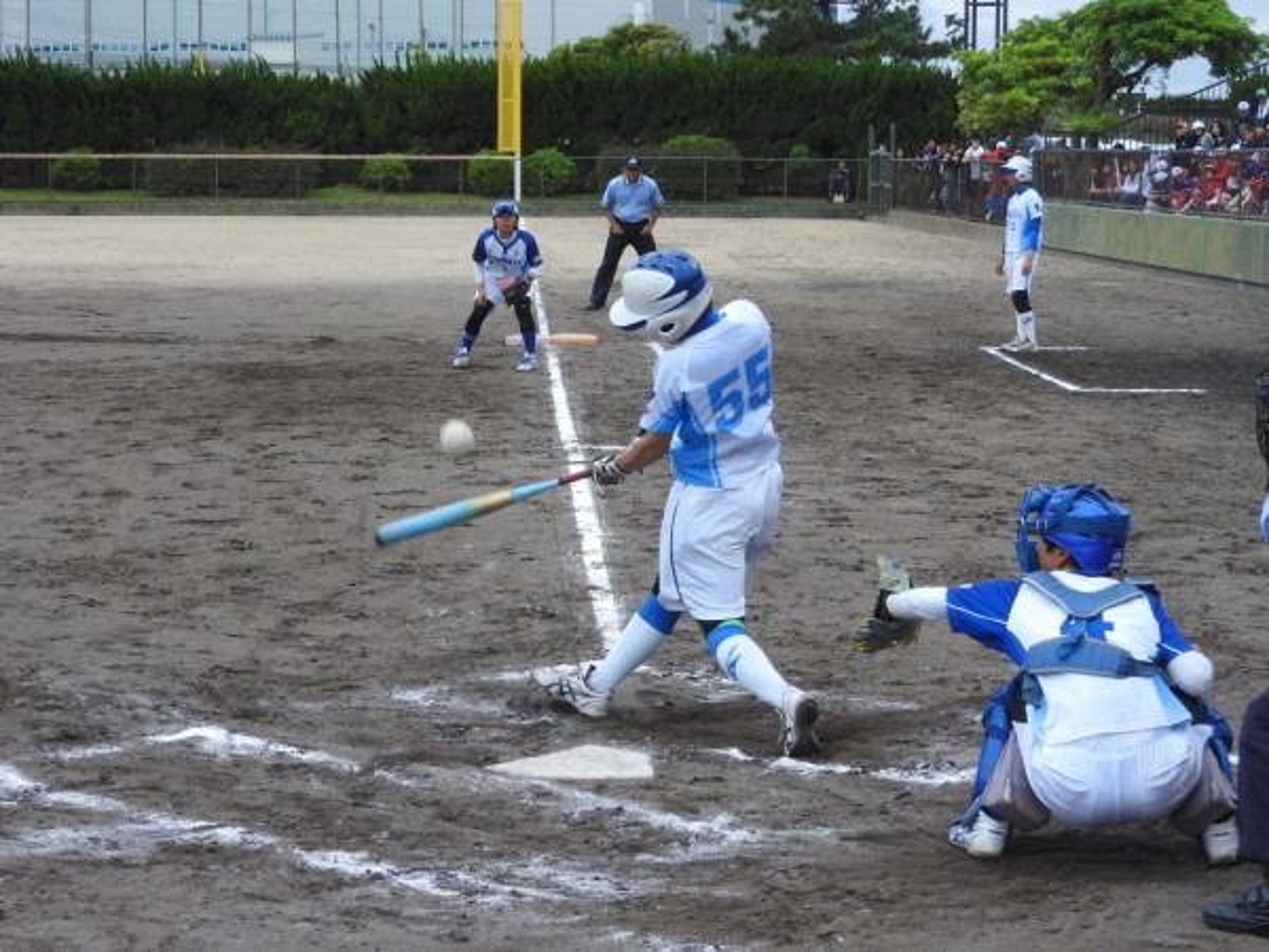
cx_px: 634
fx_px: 3116
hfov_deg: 23.0
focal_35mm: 85
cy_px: 476
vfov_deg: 17.4
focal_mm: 15.2
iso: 100
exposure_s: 1/400
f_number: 4.5
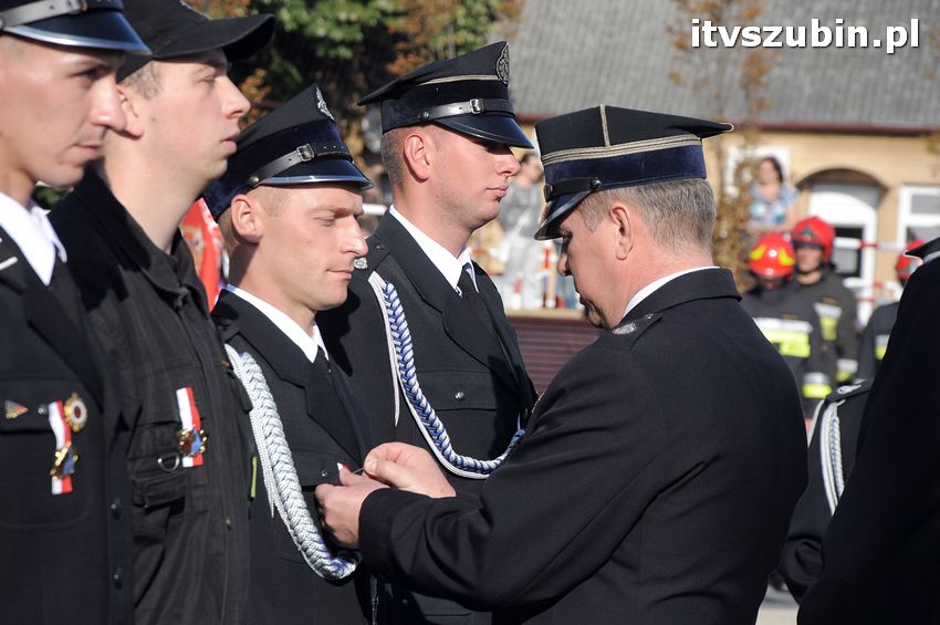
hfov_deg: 13.1
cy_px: 312
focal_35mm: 158
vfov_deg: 8.7
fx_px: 4108
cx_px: 470
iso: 400
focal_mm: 105
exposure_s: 1/1000
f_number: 8
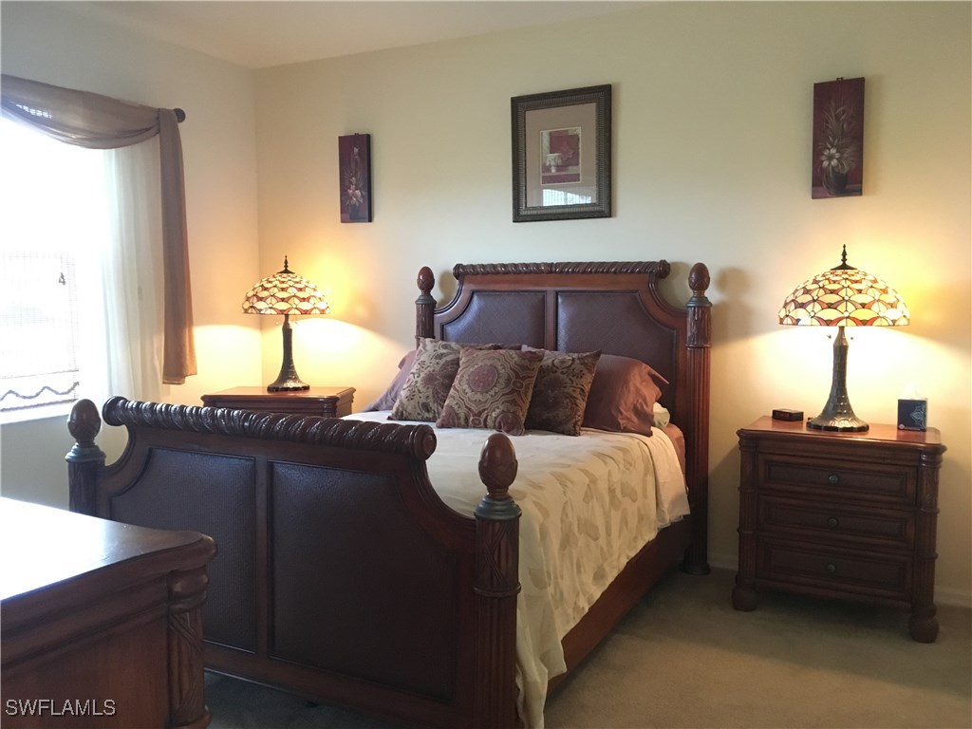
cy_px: 364
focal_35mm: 29
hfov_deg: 61.7
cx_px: 486
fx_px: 814
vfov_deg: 48.2
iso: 250
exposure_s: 1/15
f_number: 2.2
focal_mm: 4.15
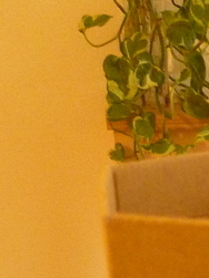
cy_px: 562
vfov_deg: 12.8
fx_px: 1080
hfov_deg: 10.5
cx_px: 357
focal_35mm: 134
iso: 400
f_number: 3.3
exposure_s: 1/8
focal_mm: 4.9
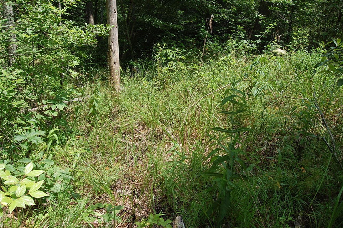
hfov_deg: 67.4
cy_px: 114
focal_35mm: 27
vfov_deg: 47.8
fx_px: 257
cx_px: 172
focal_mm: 18
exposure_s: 1/250
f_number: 8
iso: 200
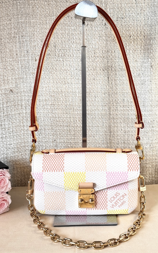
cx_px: 89
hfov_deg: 25.3
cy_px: 126
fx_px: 351
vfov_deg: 39.6
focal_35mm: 51
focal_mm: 6.76
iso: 64
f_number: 1.78
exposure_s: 1/100
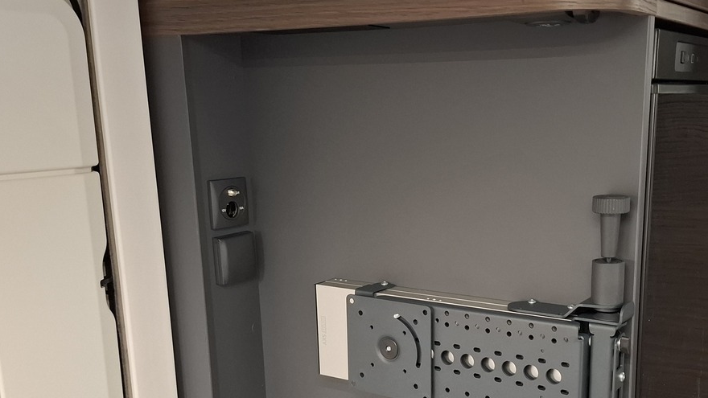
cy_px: 292
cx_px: 442
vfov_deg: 28.6
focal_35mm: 41
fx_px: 770
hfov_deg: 48.9
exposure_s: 1/33
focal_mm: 5.54
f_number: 1.8
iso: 400
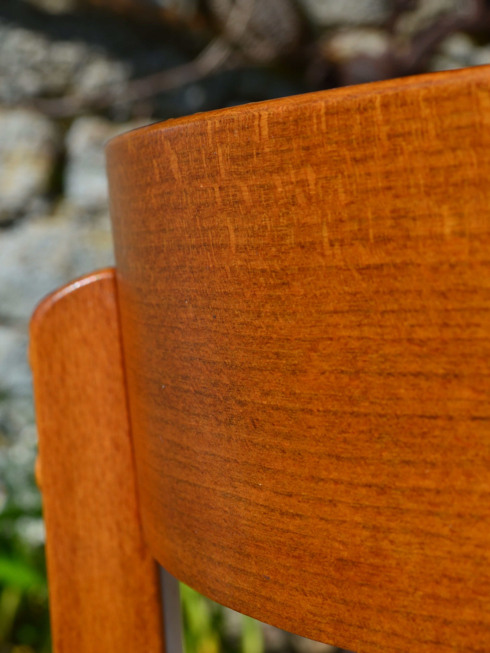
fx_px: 1994
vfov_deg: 18.6
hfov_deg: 14.0
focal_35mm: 106
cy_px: 364
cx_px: 252
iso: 100
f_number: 11
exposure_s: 1/160
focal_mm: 55
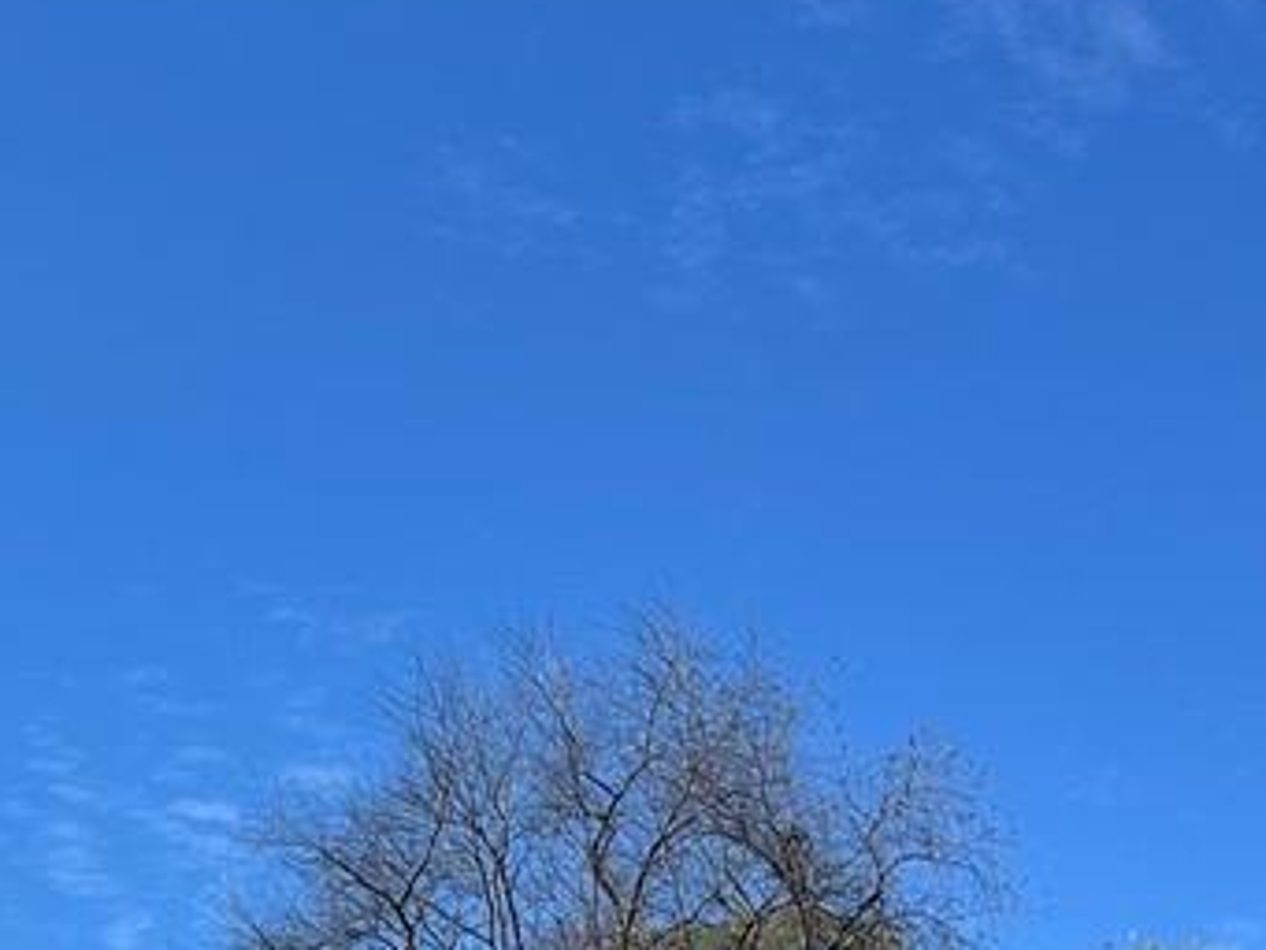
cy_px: 1369
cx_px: 405
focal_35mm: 72
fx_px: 2634
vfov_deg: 18.4
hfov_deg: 26.8
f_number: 1.78
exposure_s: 1/3861
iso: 80
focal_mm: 6.86
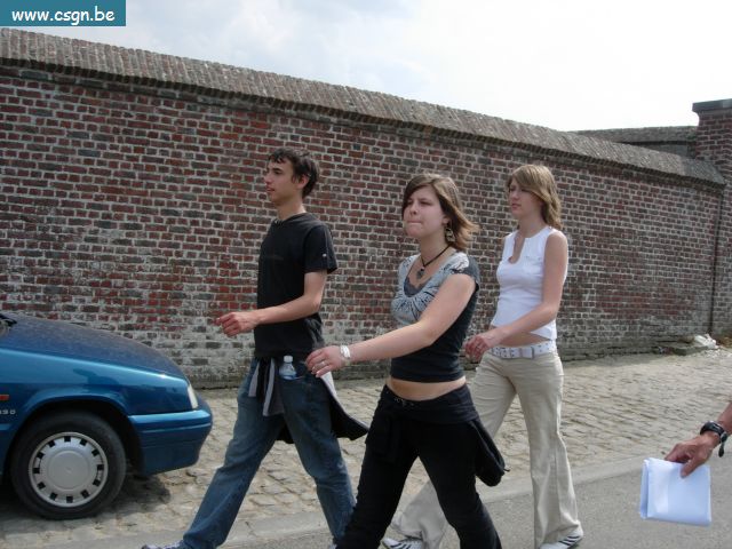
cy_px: 274
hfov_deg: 49.0
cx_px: 366
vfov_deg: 37.7
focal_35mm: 38
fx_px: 804
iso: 64
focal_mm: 7.8
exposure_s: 1/558
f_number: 4.8
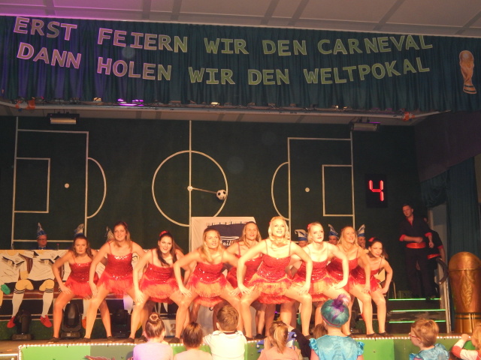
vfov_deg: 26.6
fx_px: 764
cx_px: 240
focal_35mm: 55
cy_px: 180
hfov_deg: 34.9
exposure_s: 1/30
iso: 360
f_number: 3.8
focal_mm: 9.7
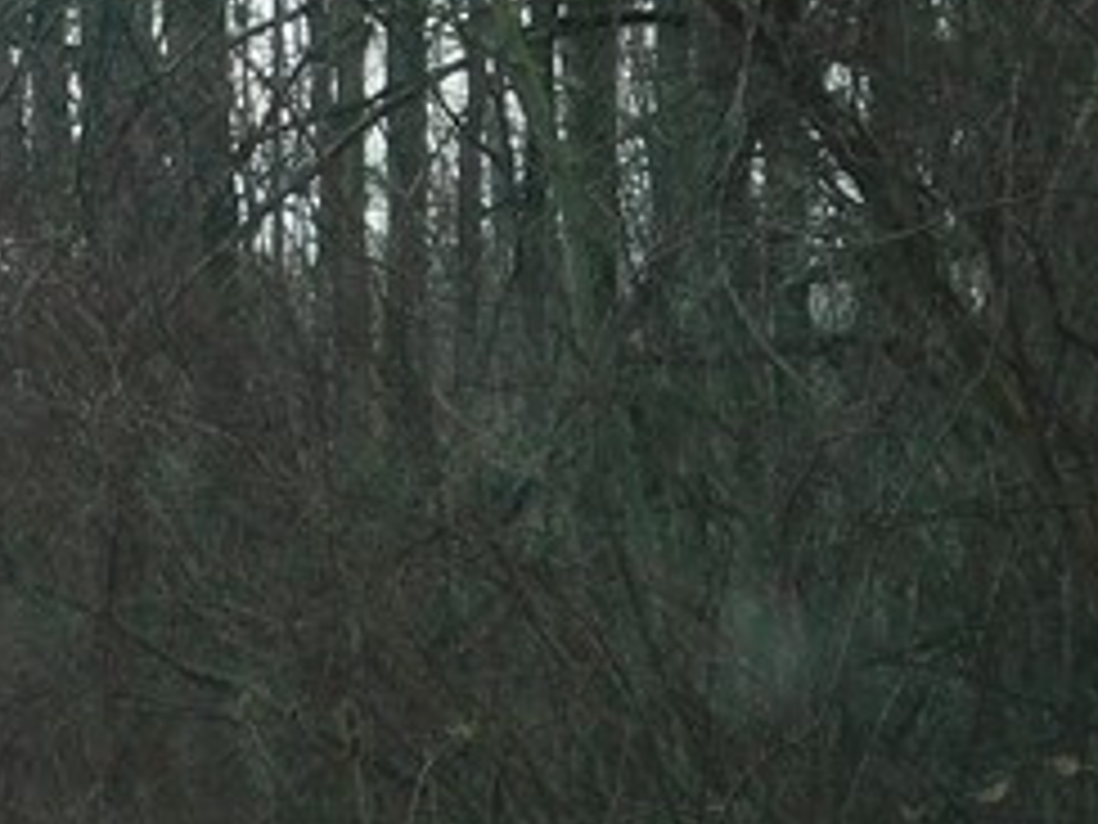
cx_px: -886
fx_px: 9452
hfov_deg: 6.5
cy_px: -212
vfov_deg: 5.0
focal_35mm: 298
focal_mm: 12.6
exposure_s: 1/160
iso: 125
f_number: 4.3
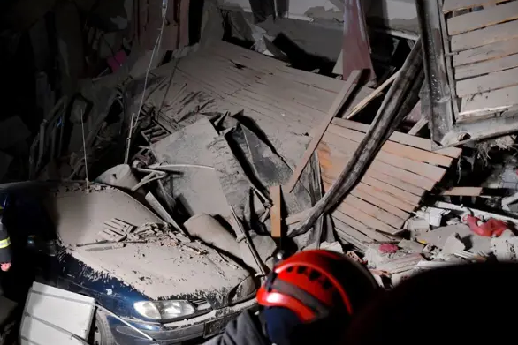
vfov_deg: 36.8
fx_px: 518
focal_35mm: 36
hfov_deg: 51.1
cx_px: 134
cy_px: 205
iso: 2500
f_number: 3.2
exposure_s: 1/1000
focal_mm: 24
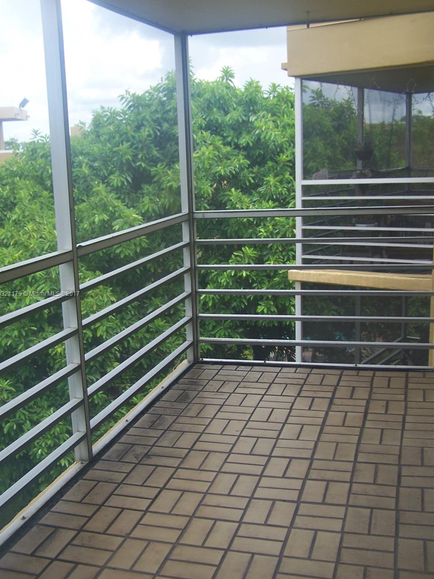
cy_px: 294
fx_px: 652
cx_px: 212
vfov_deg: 47.9
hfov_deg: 36.8
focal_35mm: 39
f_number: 2.8
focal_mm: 6.3
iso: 64
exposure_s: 1/200
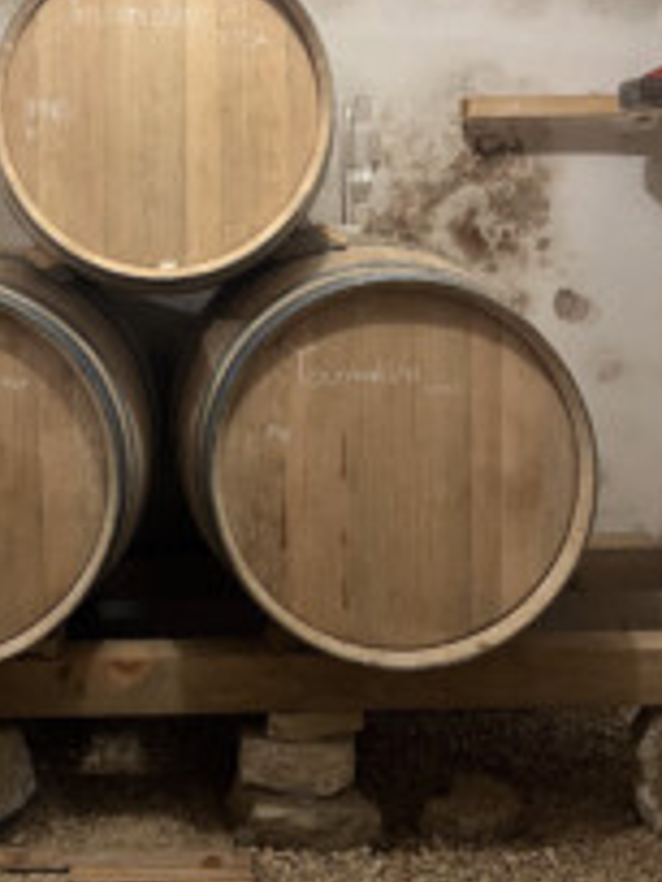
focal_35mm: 45
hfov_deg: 31.6
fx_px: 1147
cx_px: 158
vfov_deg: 41.2
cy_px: 253
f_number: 1.6
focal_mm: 5.1
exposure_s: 1/50
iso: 320
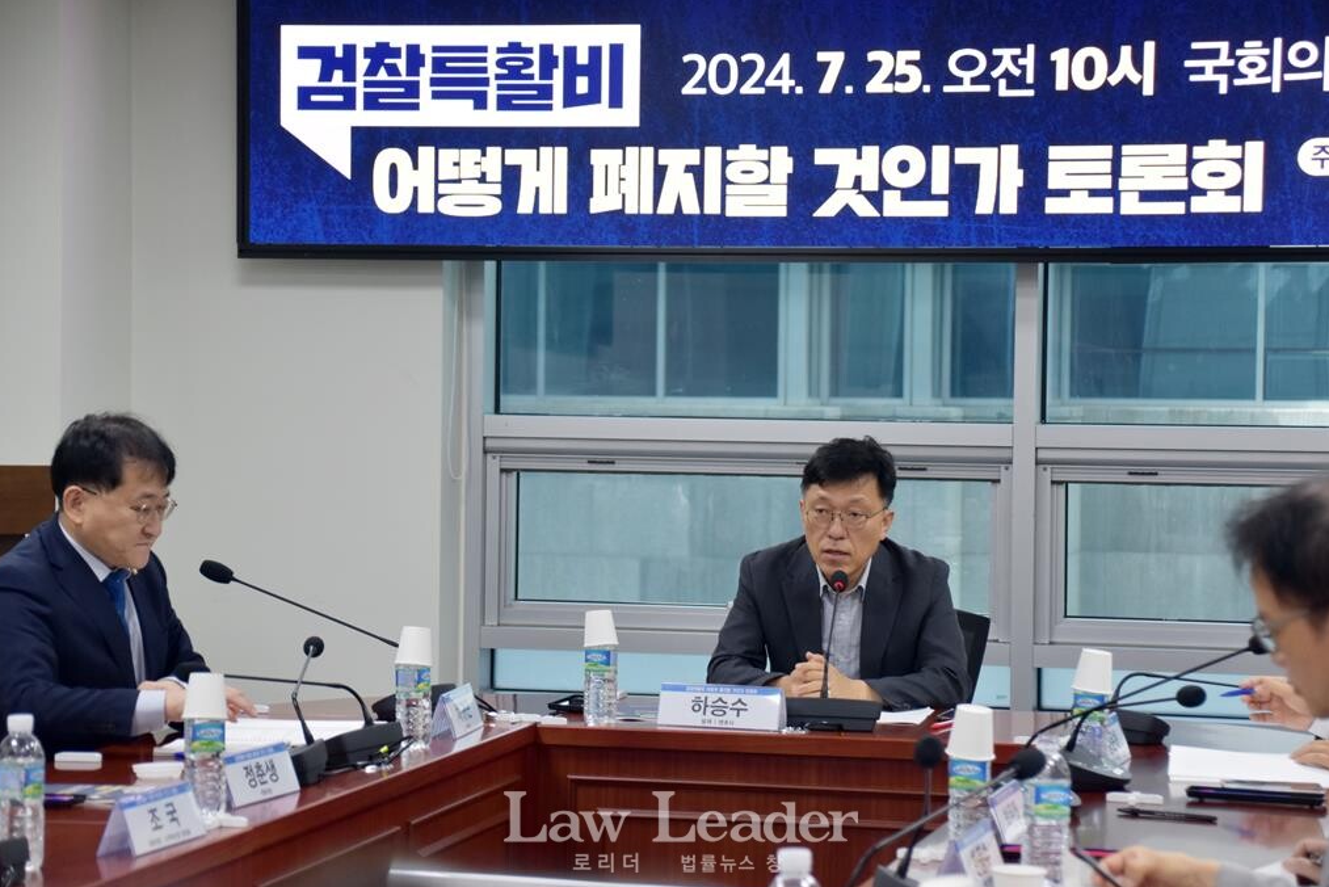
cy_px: 444
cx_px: 661
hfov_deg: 21.7
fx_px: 3471
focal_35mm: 94
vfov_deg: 14.6
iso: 800
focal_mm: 62
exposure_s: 1/100
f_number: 5
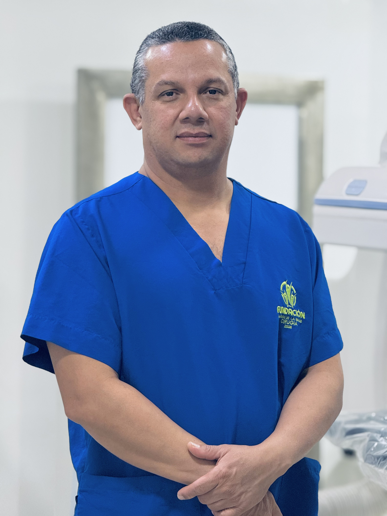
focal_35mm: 120
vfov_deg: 16.4
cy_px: 258
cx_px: 194
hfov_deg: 12.3
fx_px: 1789
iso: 250
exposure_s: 1/60
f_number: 2.8
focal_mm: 15.66
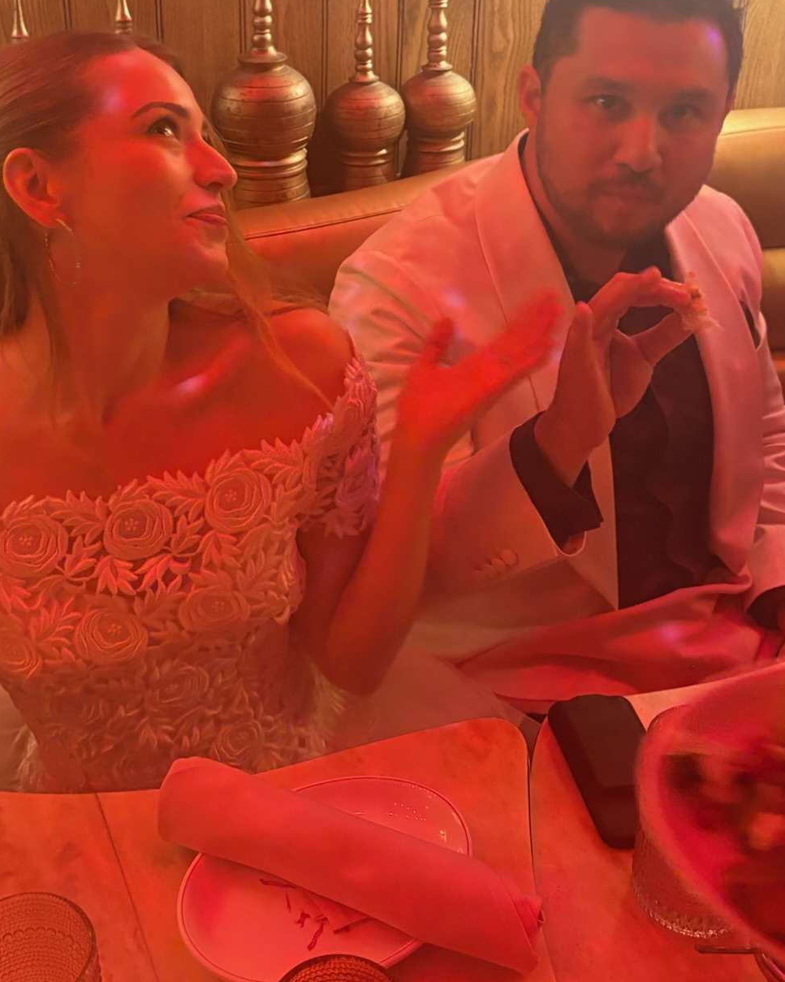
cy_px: 268
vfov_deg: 41.8
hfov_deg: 34.6
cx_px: 270
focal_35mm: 43
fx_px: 1249
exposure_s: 1/30
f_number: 1.6
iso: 640
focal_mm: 5.96
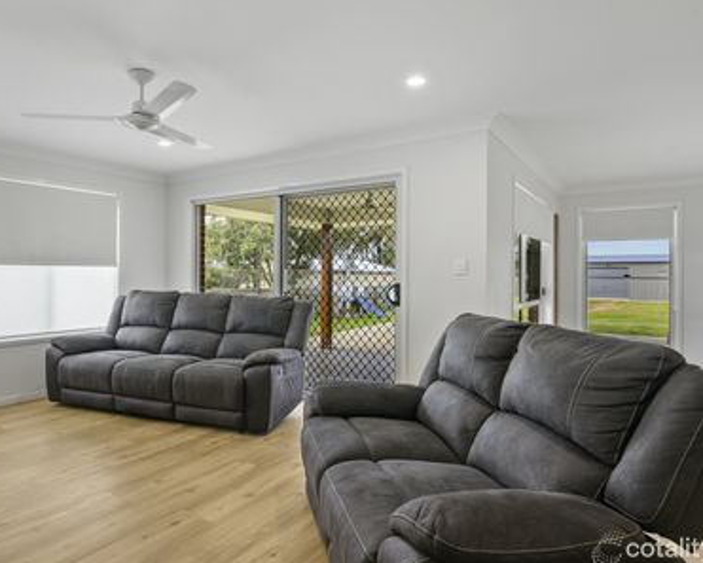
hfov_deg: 82.7
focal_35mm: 19
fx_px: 395
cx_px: 299
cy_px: 291
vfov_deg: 70.9
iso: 100
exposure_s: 1/3
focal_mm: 16
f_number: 8
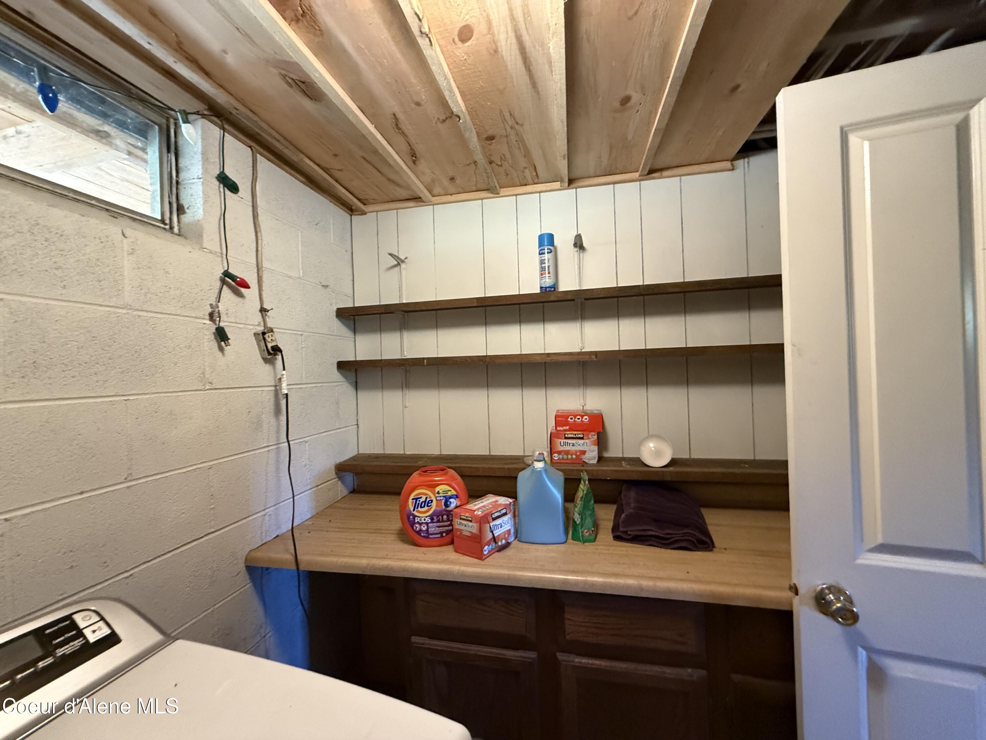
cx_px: 493
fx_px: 399
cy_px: 370
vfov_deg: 85.7
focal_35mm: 14
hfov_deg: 102.1
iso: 640
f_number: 2.2
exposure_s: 1/60
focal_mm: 2.22
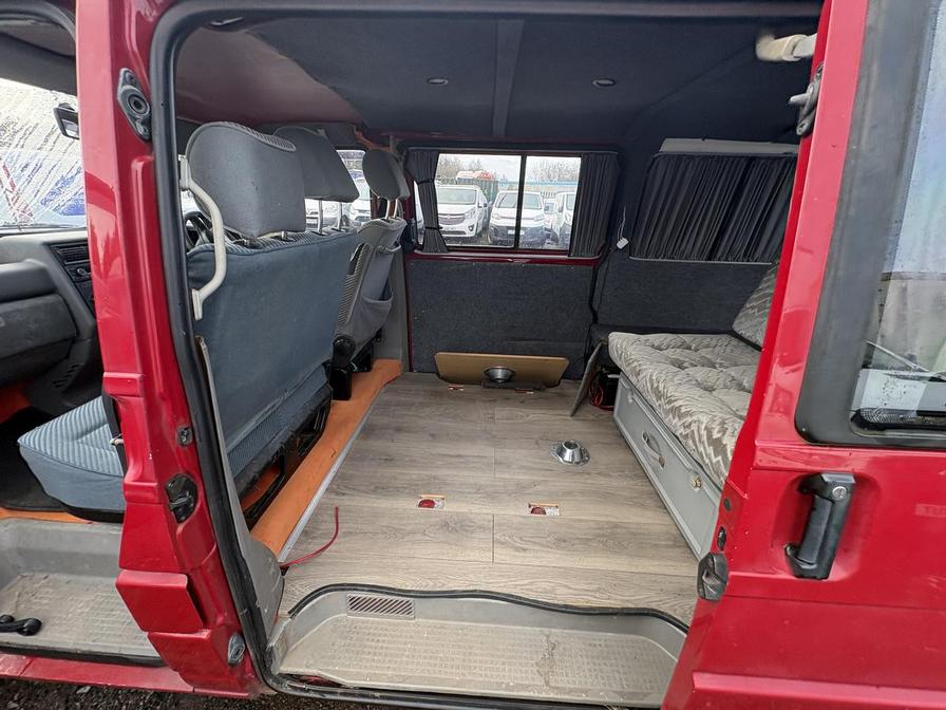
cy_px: 355
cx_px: 473
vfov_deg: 85.7
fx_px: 383
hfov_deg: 102.1
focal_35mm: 14
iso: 125
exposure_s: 1/99
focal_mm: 2.22
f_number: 2.2
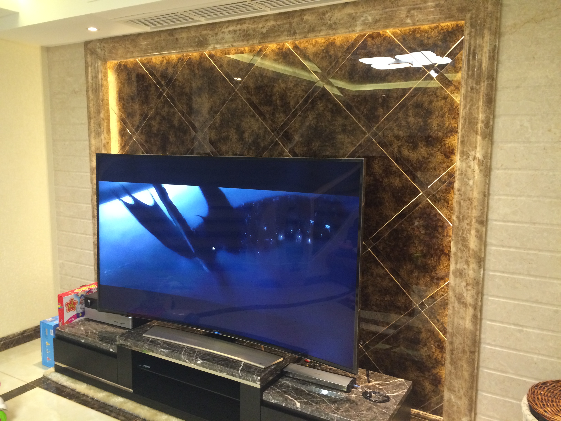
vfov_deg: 48.2
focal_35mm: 29
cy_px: 210
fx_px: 470
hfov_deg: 61.7
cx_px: 280
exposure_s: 1/33
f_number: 2.2
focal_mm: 4.15
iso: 320
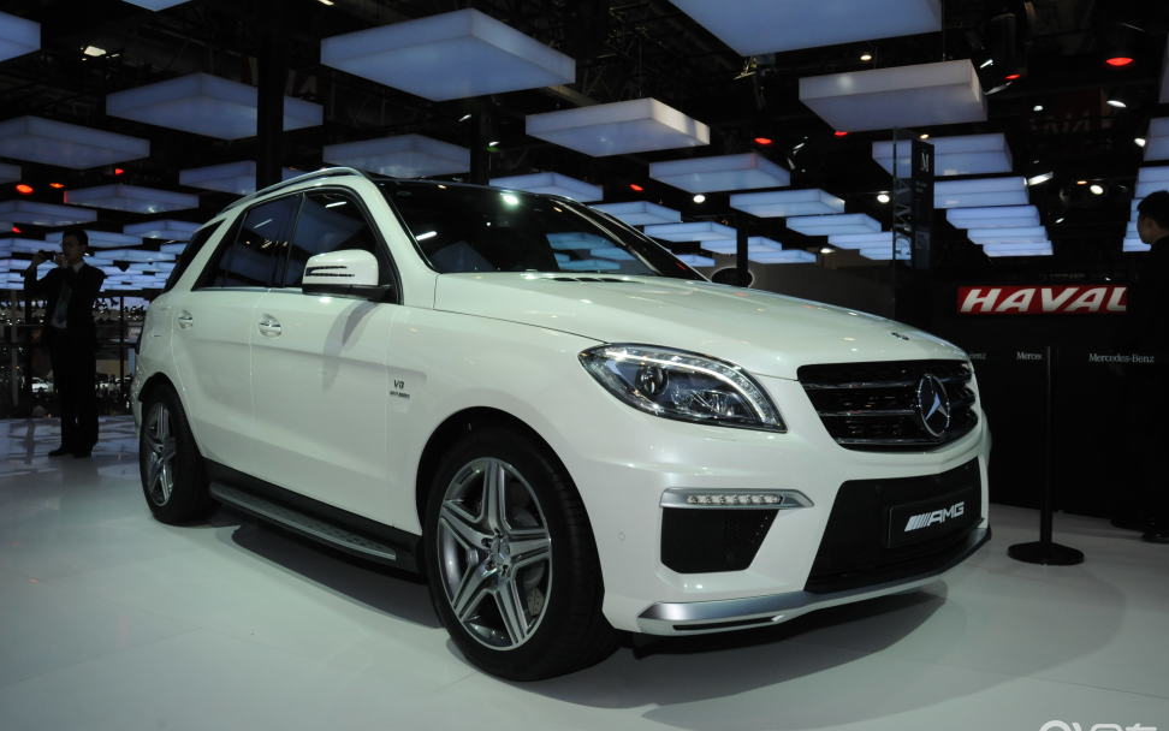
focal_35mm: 28
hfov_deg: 66.5
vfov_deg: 44.6
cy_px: 376
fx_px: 892
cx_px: 576
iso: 800
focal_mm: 18
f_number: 11
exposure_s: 1/125
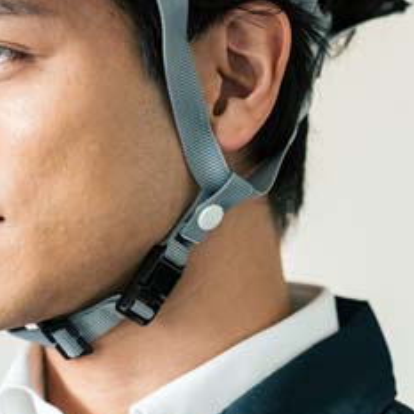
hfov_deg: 5.7
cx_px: -146
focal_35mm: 306
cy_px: 289
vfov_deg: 5.7
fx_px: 4140
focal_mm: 105
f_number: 2.2
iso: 400
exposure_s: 1/200
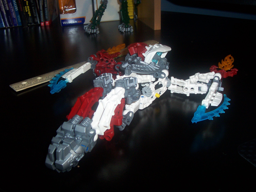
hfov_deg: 47.9
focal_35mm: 39
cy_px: 92
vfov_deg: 36.8
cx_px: 129
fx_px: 288
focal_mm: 5.6
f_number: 2.8
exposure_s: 1/60
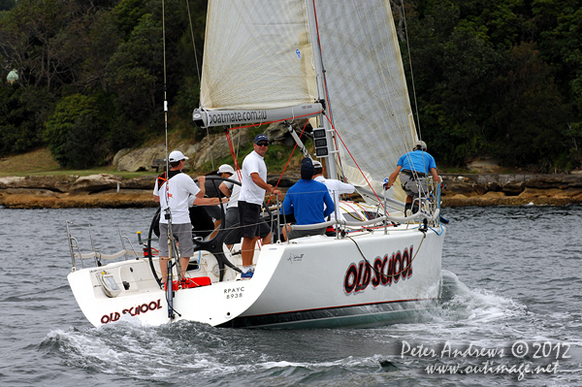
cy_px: 194
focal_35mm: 270
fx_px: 4361
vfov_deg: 5.1
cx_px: 291
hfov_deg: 7.6
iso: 400
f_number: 6.7
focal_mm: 180
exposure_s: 1/1000
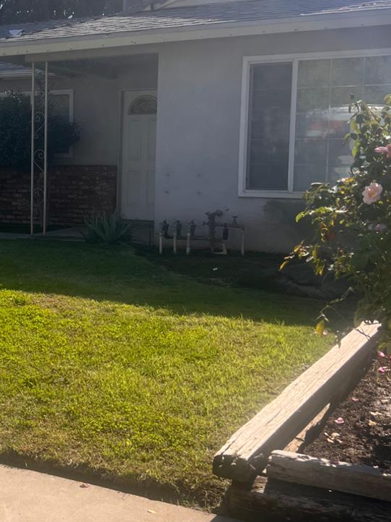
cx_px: 26
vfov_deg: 35.5
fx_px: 813
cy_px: 228
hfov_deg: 26.0
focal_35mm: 54
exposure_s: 1/4274
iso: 50
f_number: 1.5
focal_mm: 5.7
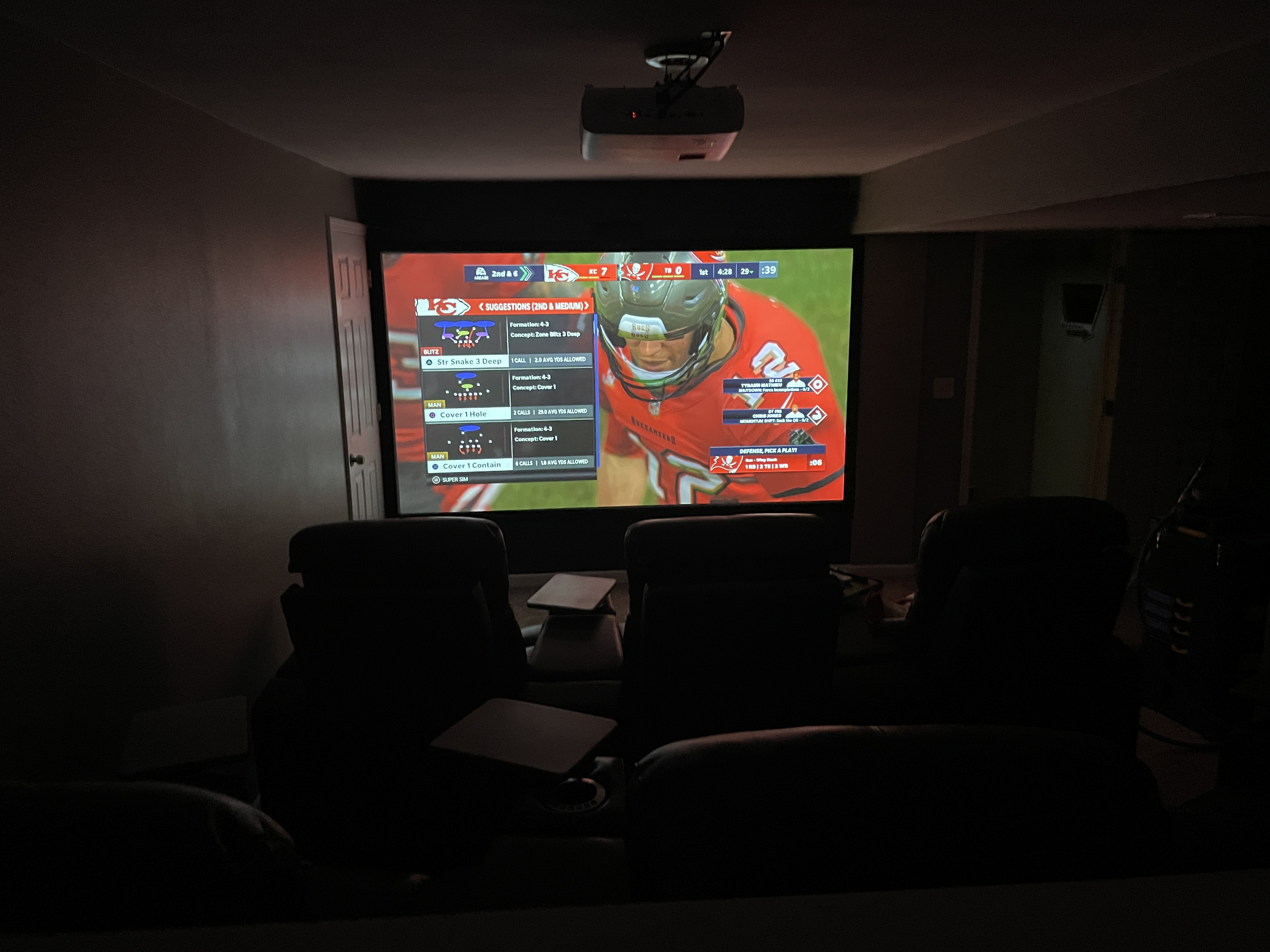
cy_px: 476
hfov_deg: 67.3
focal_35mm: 26
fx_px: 954
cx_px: 635
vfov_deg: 53.1
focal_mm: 4.2
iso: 640
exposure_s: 1/30
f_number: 1.6
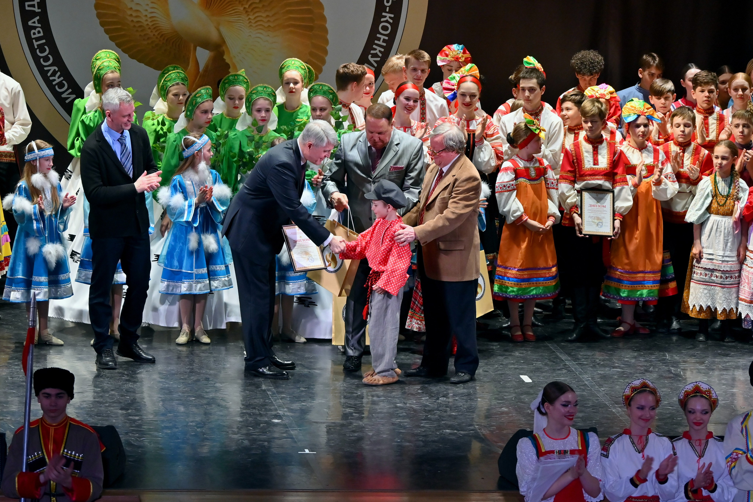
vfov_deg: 9.5
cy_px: 251
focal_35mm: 144
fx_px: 3012
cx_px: 376
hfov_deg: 14.3
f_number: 5.6
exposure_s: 1/180
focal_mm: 96
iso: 800
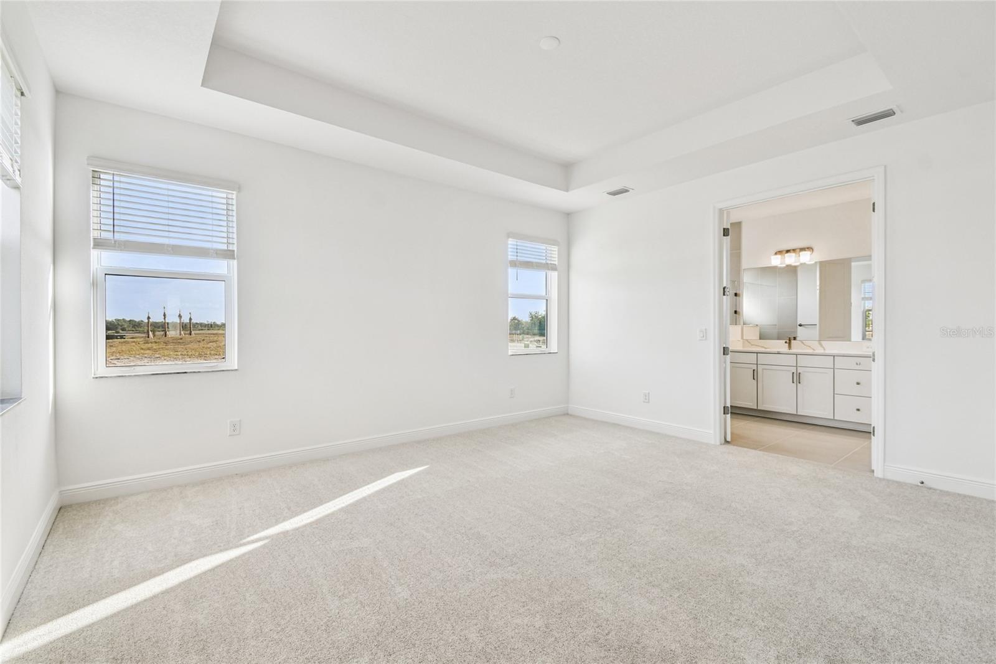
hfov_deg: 100.4
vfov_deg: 77.3
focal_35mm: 15
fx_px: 415
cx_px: 498
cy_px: 332
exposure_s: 1/250
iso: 100
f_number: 7.1
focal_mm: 10
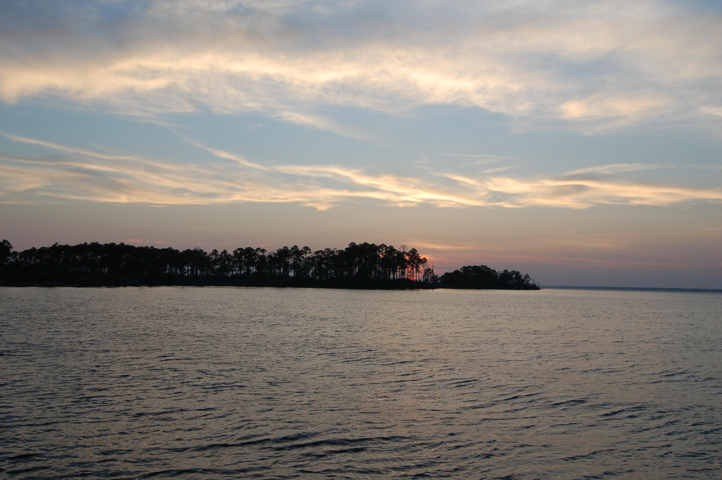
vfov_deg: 36.8
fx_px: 721
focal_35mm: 36
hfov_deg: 53.2
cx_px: 361
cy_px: 240
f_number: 6.3
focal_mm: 24
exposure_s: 1/160
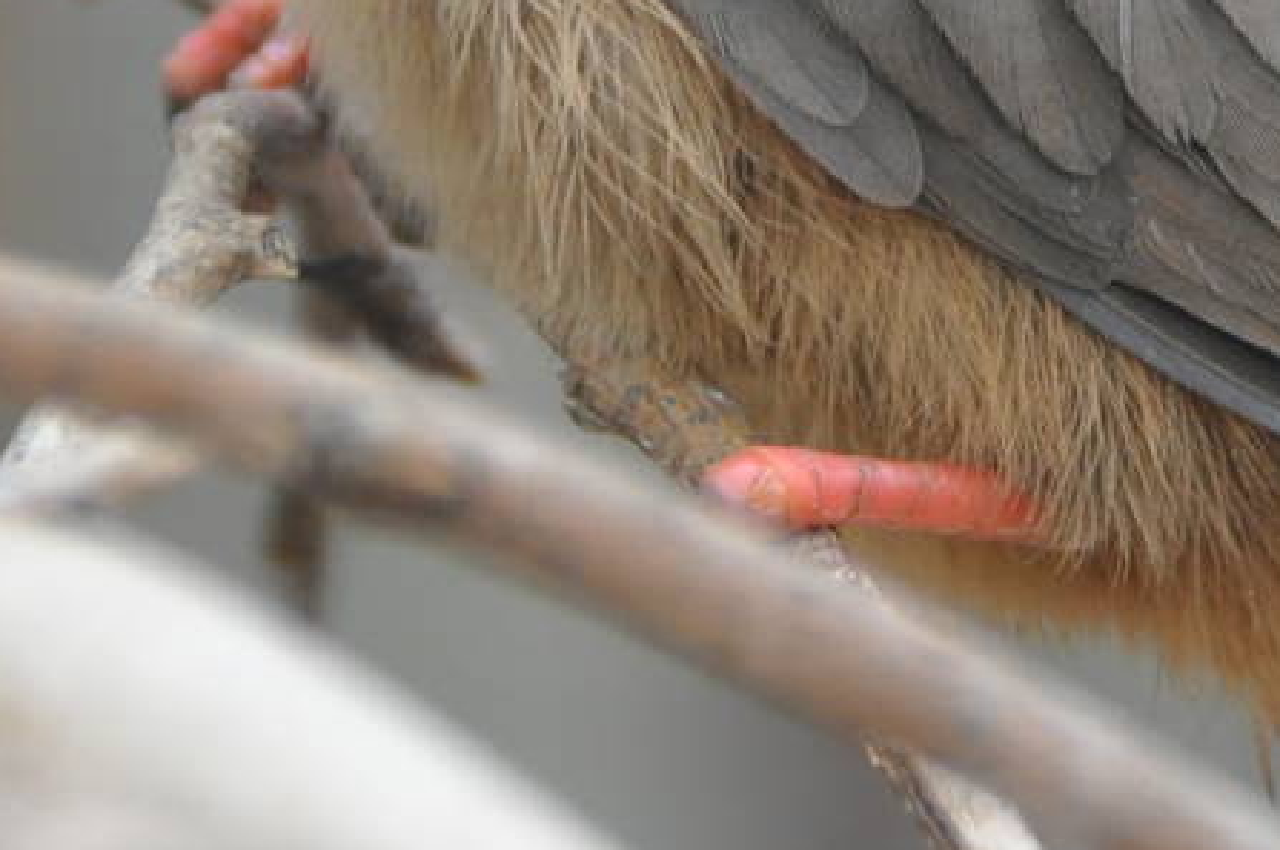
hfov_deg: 2.7
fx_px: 27624
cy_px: -90
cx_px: 951
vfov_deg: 1.8
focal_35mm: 778
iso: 1000
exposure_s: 1/125
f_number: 5.6
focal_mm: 145
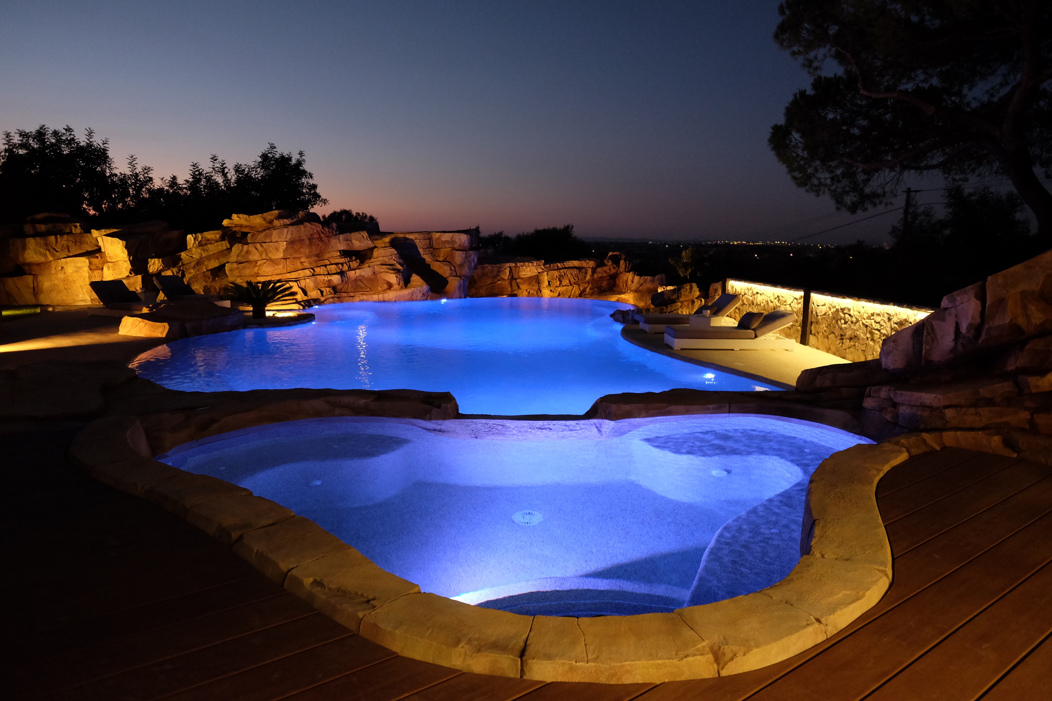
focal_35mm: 21
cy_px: 350
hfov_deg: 81.2
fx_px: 614
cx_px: 526
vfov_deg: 59.5
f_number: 2.8
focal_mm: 14
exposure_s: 1/30
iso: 1600
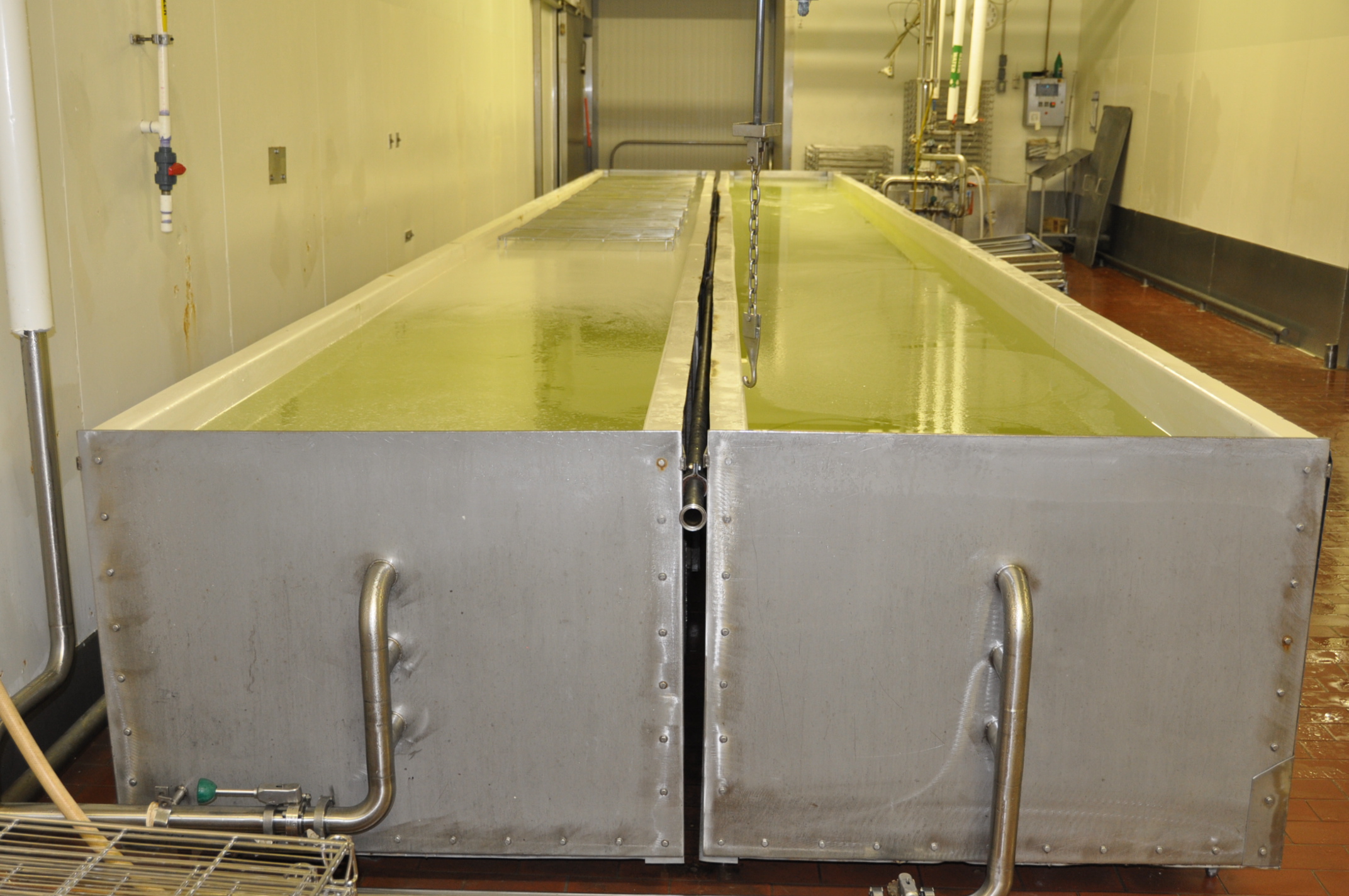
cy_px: 448
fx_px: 1460
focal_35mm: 39
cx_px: 674
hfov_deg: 49.6
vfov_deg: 34.1
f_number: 3.8
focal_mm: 26
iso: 560
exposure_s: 1/15
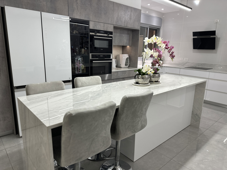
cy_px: 85
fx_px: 157
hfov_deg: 71.6
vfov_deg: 56.8
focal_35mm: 24
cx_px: 114
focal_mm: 6.86
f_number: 1.78
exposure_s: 1/100
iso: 160
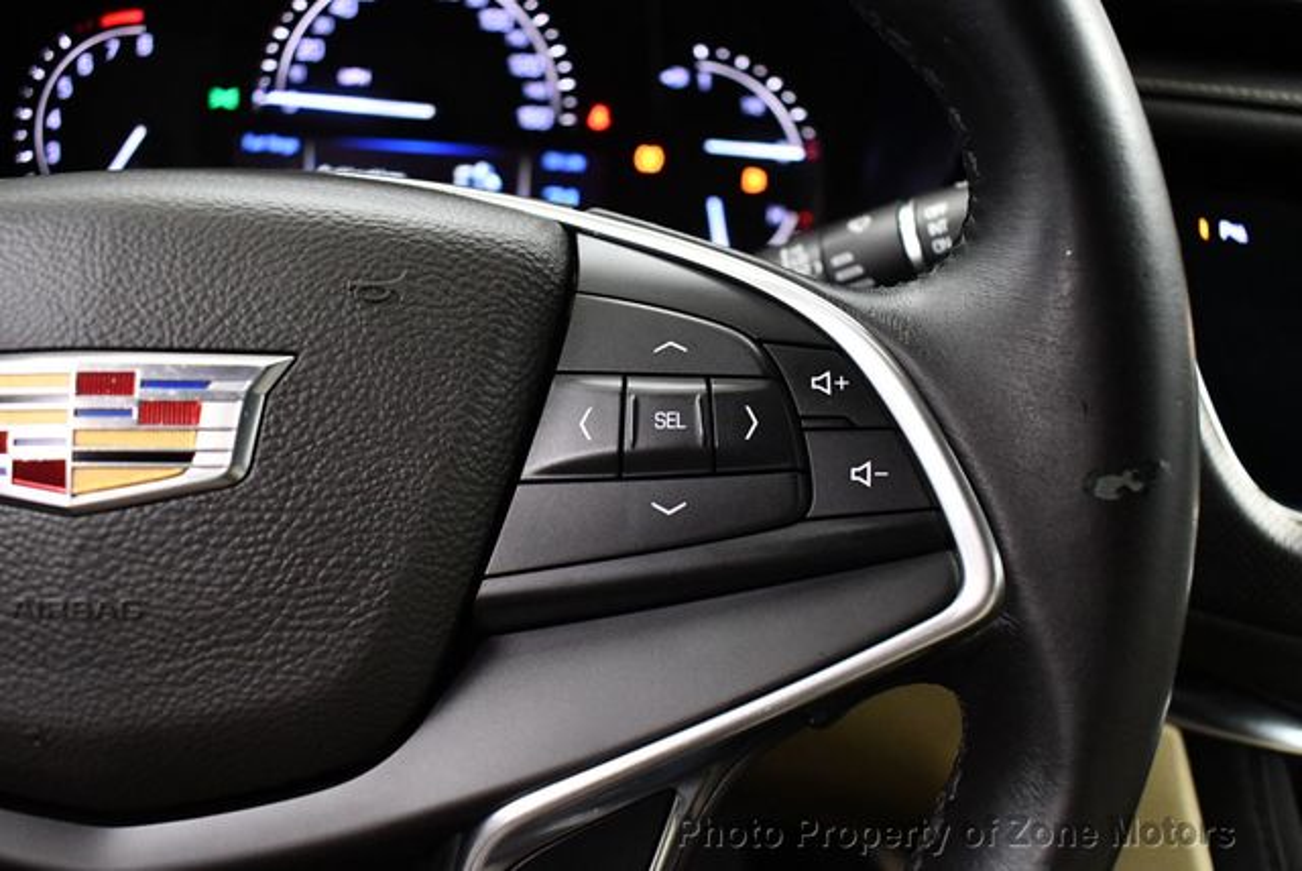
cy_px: 436
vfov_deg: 36.9
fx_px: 1303
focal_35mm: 36
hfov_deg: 53.1
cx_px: 651
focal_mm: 18
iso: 3200
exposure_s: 1/80
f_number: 3.5
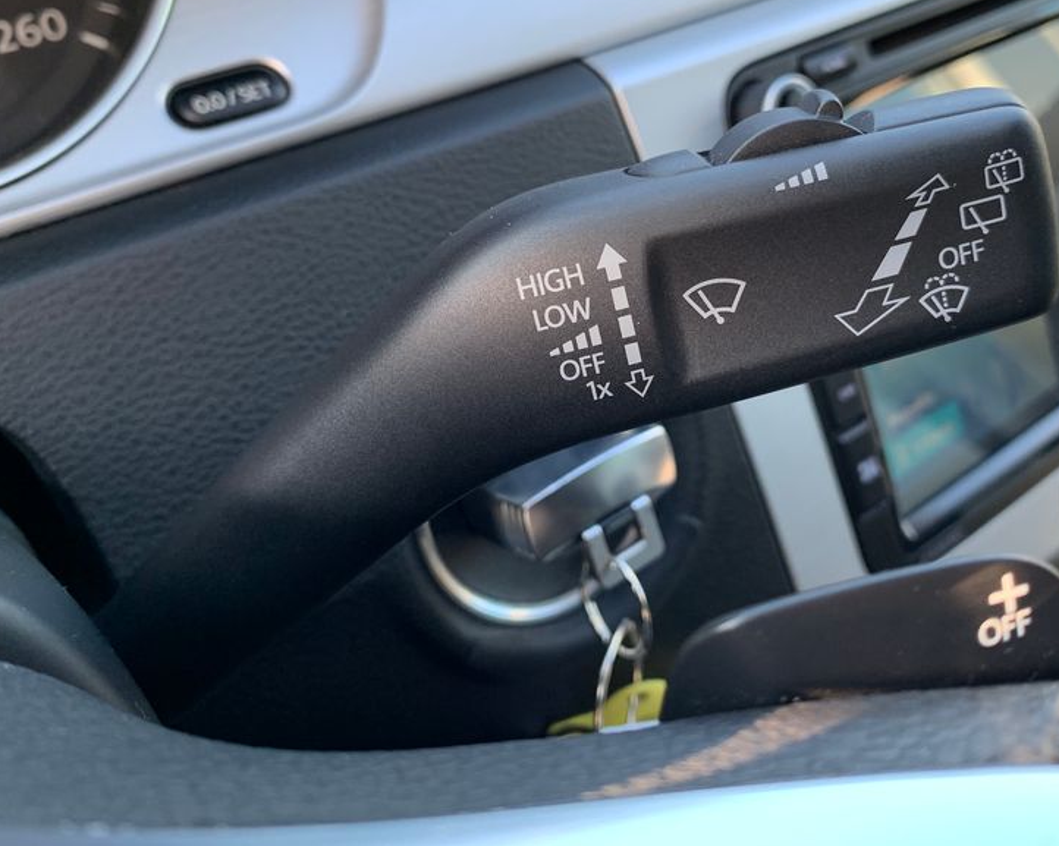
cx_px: 628
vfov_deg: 40.8
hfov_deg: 50.0
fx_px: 1128
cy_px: 312
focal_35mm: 36
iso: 80
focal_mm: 4.25
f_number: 1.8
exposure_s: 1/121
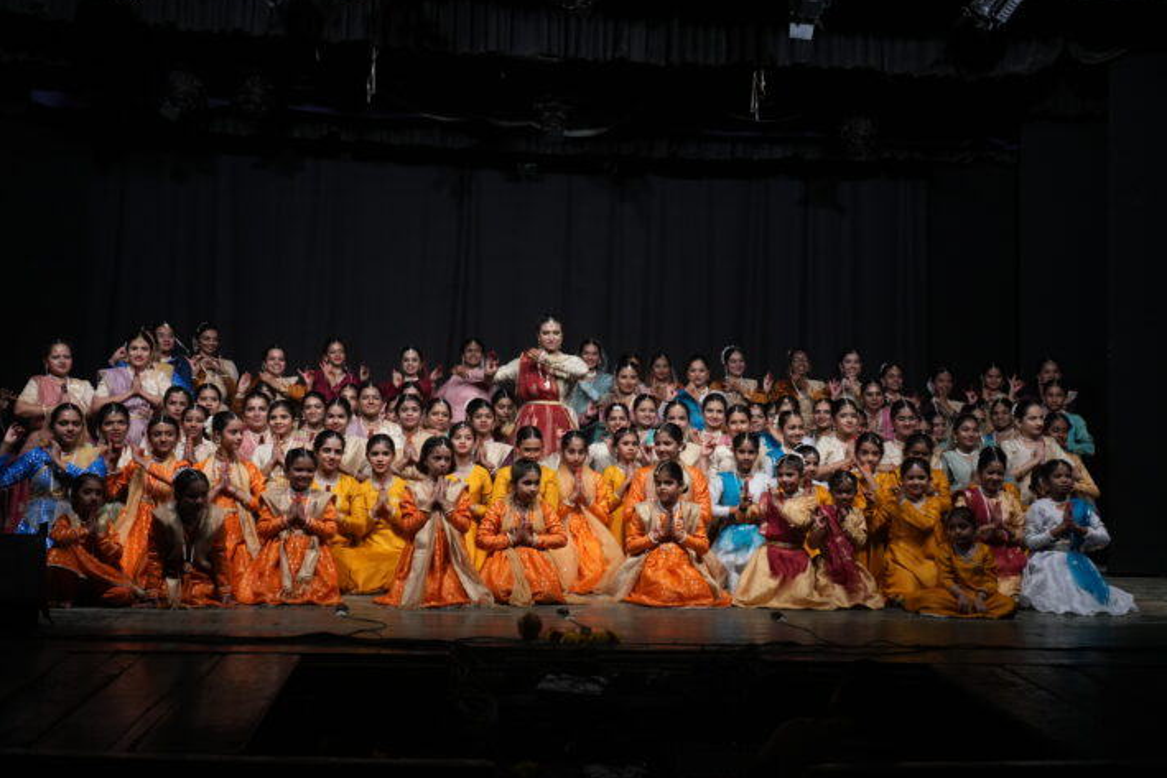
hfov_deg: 49.5
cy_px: 387
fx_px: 1264
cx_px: 578
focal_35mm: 39
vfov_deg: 34.2
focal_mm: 36
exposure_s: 1/250
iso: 2500
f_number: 7.1
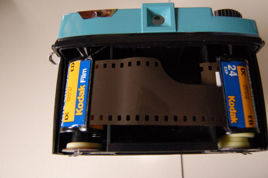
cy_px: 86
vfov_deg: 38.8
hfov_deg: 55.8
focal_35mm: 34
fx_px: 253
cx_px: 144
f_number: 4
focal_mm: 20
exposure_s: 1/160
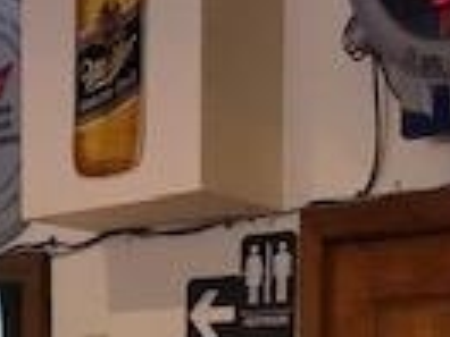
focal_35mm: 136
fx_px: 1768
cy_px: 752
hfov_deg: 14.0
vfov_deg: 9.8
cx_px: 549
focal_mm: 3.99
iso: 80
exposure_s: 1/15
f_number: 1.8
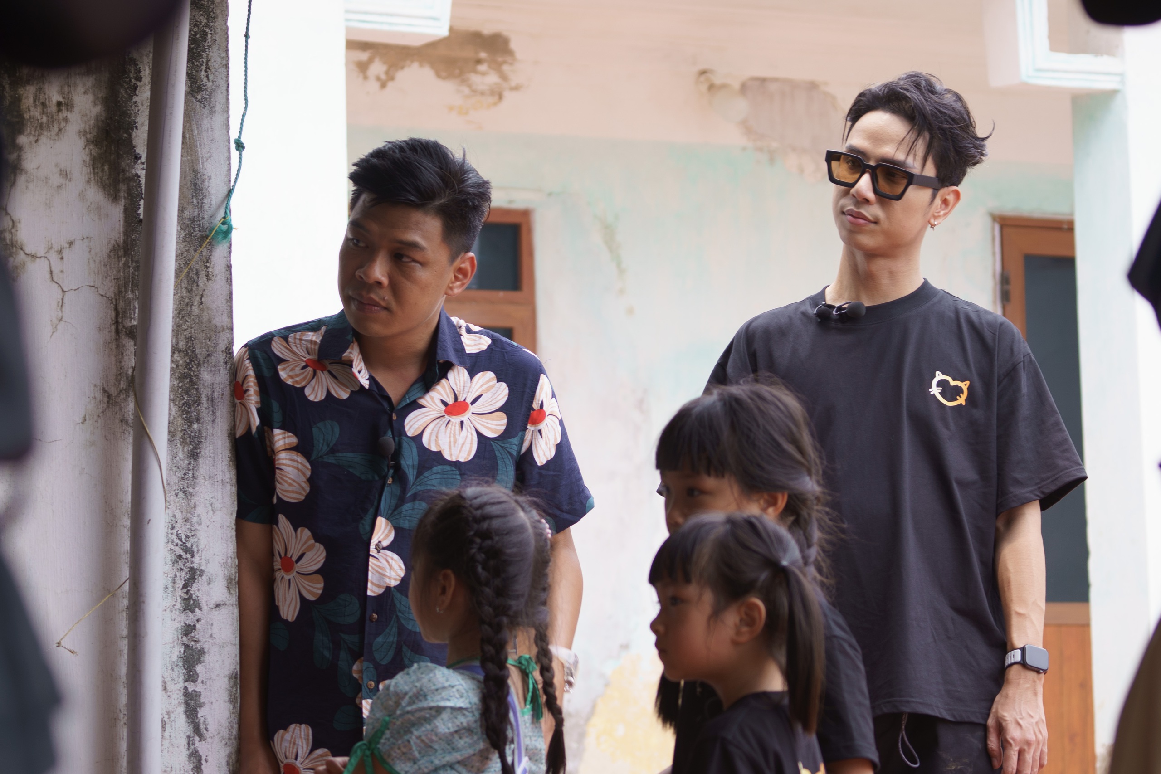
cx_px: 580
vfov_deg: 13.0
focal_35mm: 105
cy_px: 387
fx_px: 3386
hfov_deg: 19.5
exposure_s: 1/125
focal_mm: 70
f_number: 4
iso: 100
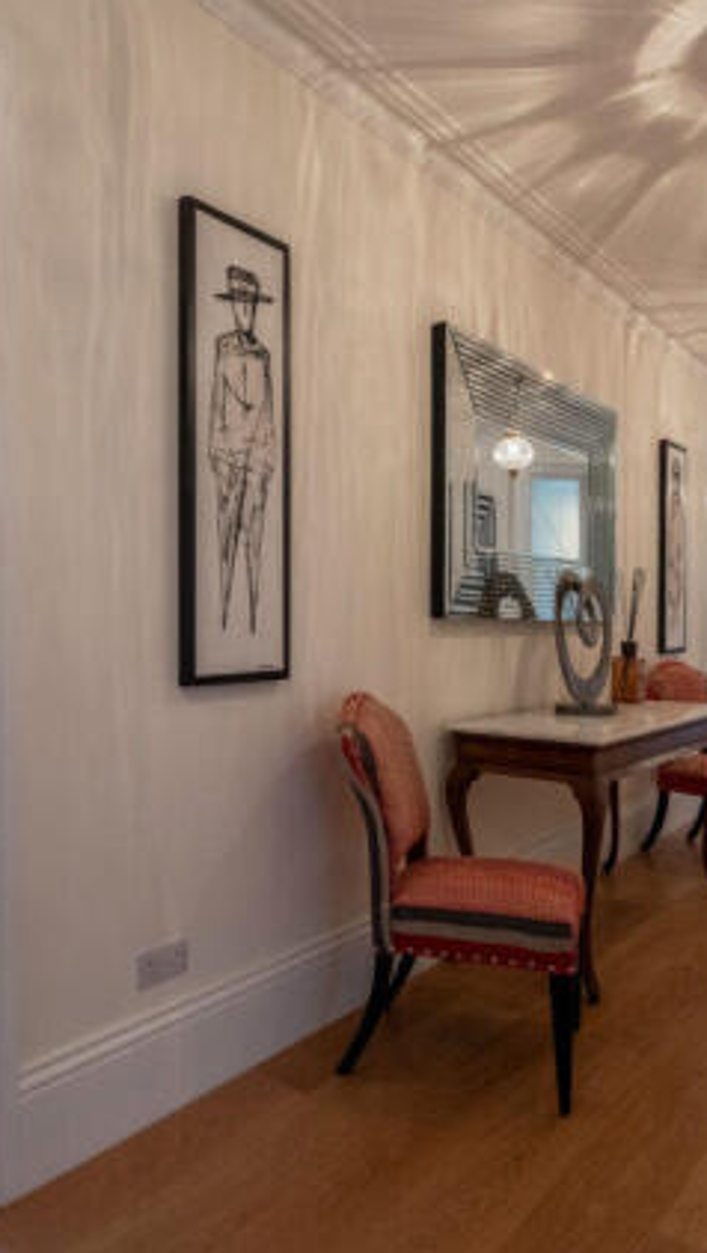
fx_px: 865
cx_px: 364
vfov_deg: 71.9
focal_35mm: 26
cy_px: 622
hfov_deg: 44.5
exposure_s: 1/60
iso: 400
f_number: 8
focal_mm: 16
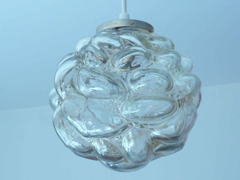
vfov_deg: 16.8
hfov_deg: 22.3
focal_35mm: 88
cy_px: 90
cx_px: 120
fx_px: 610
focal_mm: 9.1
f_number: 3.4
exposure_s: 1/50
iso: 100
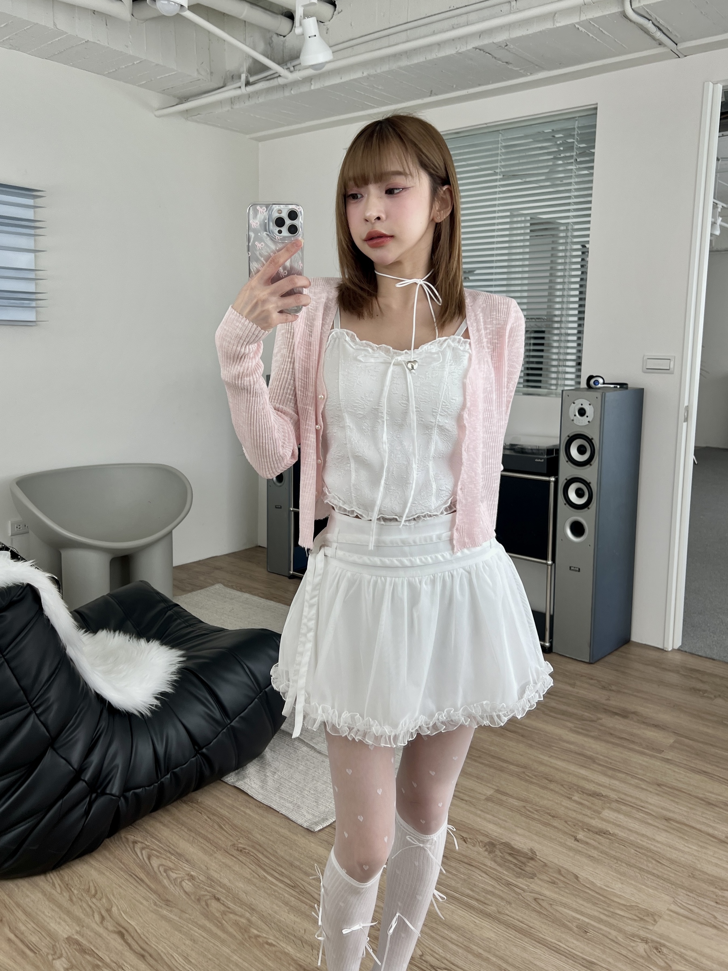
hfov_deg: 53.1
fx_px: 729
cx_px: 364
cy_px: 486
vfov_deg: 67.3
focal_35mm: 26
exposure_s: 1/177
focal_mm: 5.7
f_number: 1.5
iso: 40
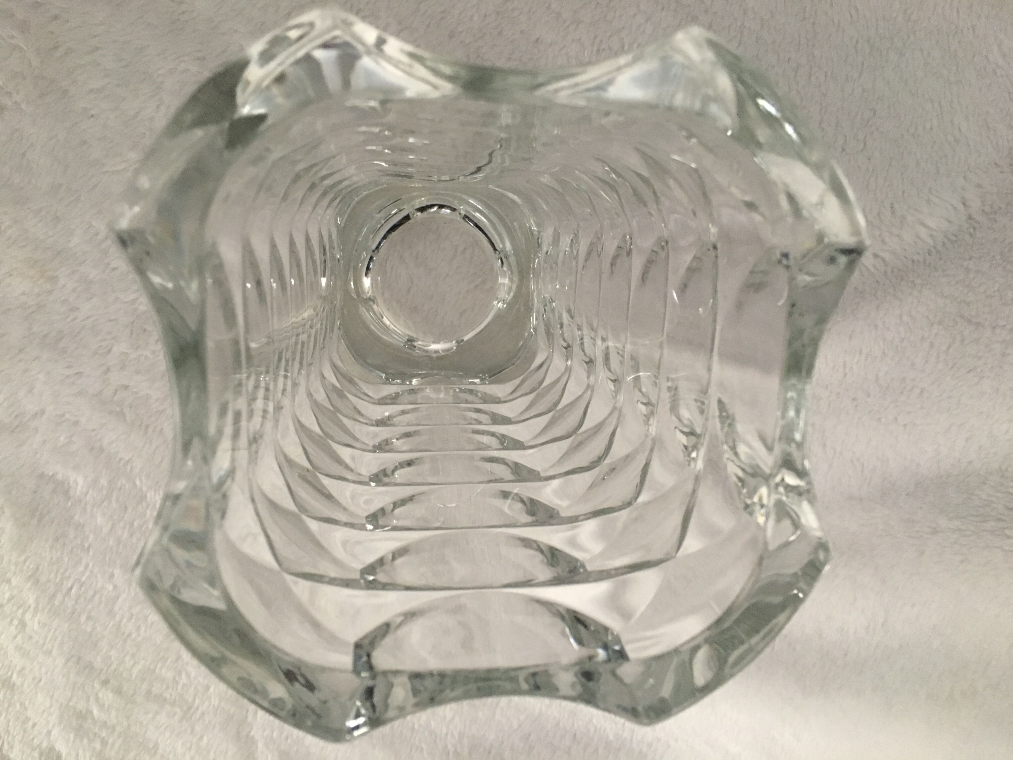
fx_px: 849
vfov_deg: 48.2
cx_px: 506
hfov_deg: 61.7
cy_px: 380
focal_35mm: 29
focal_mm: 4.15
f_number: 2.2
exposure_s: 1/33
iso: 250
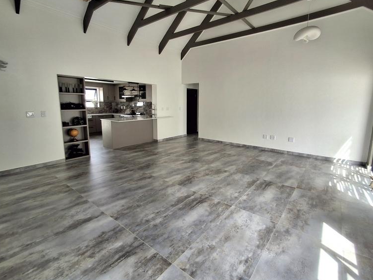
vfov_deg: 74.7
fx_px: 183
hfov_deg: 91.0
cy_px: 134
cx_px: 191
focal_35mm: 17
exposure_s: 1/145
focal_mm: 1.64
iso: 40
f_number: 2.2
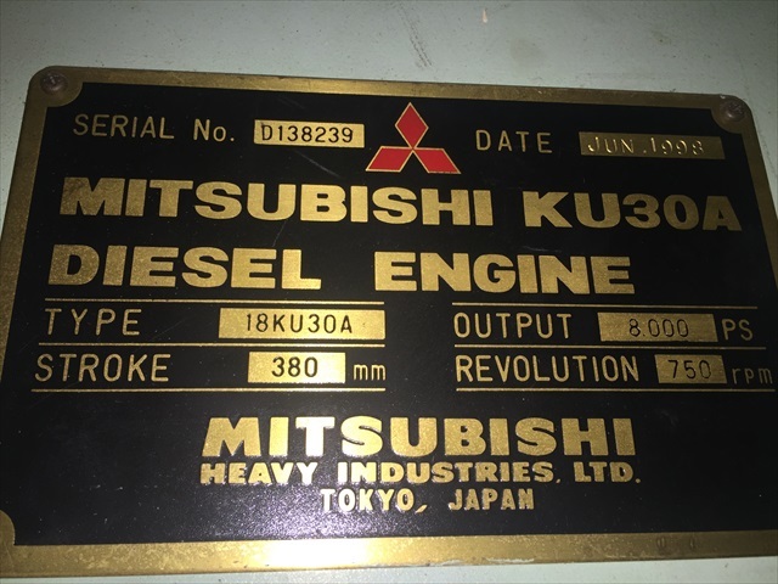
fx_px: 652
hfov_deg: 61.7
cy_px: 292
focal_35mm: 29
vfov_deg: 48.2
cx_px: 389
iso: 32
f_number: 2.2
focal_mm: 4.15
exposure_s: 1/78
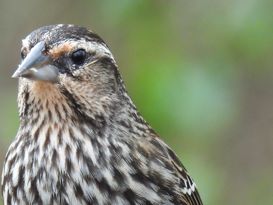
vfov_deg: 0.5
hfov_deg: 0.7
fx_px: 21997
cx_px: 89
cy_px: 224
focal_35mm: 2789
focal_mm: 196
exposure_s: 1/60
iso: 400
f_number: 5.6
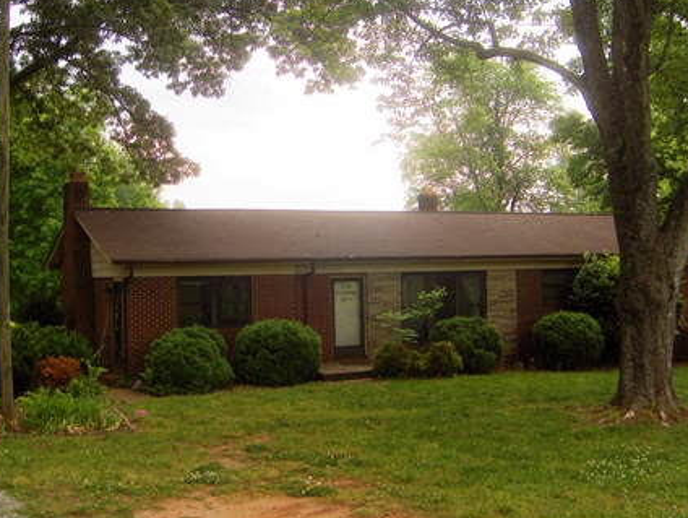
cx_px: 329
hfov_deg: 41.2
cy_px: 218
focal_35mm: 46
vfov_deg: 31.5
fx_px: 915
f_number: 2.8
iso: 100
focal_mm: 8
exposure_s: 1/575
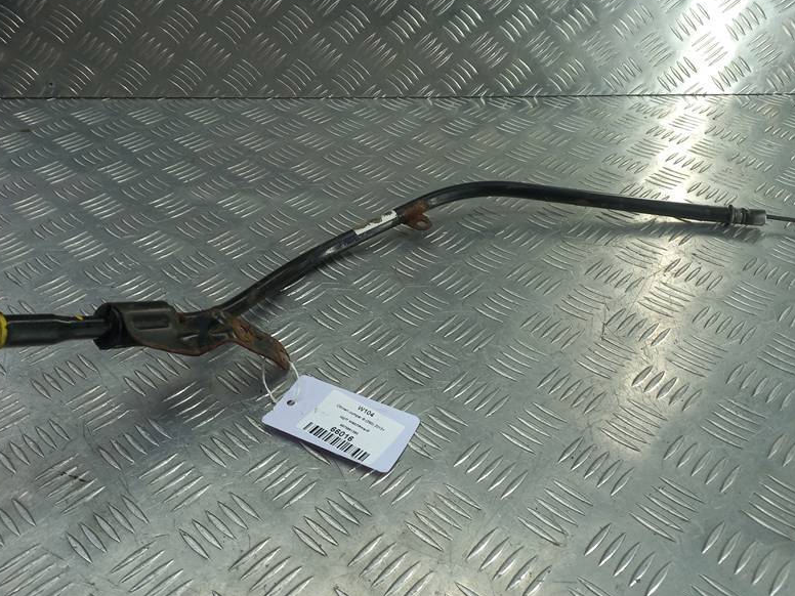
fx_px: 758
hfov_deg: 55.3
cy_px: 247
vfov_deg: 42.8
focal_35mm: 33
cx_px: 380
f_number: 1.8
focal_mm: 4.6
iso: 40
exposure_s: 1/50
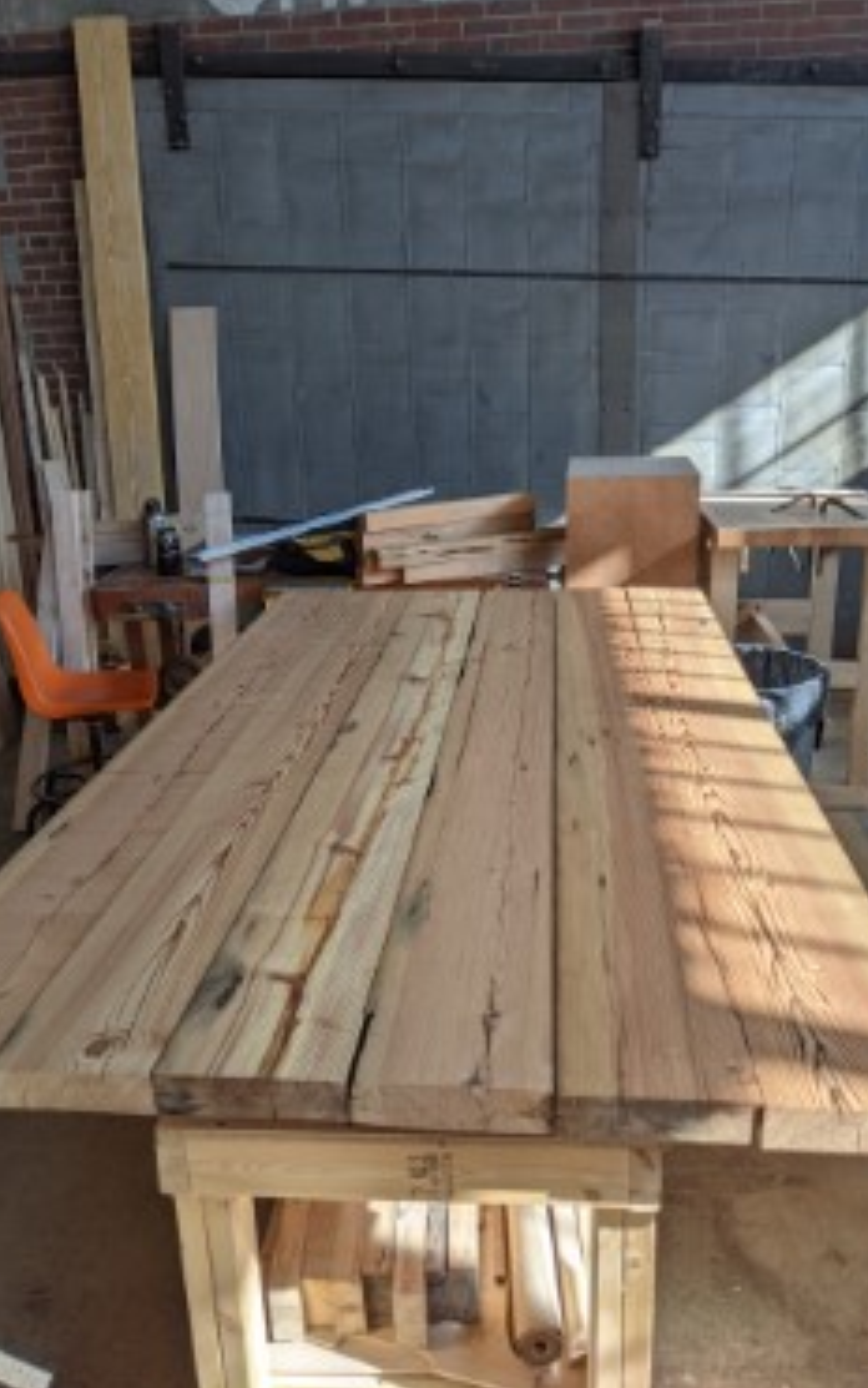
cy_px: 696
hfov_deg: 43.2
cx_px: 430
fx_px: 1097
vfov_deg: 64.6
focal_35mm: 29
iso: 41
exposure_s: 1/522
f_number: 1.73
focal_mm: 4.38
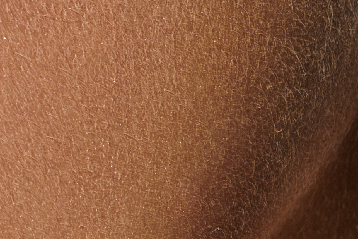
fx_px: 6712
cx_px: -479
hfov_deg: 3.0
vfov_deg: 2.0
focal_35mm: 675
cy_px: -237
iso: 100
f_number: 22
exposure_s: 1/160
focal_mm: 105
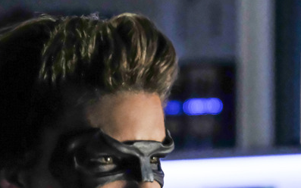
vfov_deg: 7.9
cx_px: 54
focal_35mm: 166
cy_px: 186
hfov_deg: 12.6
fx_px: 1362
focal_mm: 55
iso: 6400
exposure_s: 1/160
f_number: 2.8
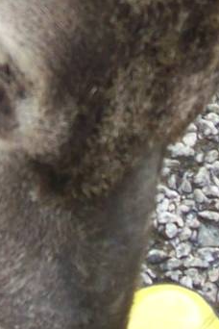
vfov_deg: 11.5
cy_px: -71
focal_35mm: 175
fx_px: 1597
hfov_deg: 7.8
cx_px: 117
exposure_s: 1/239
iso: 80
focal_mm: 6
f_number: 2.7
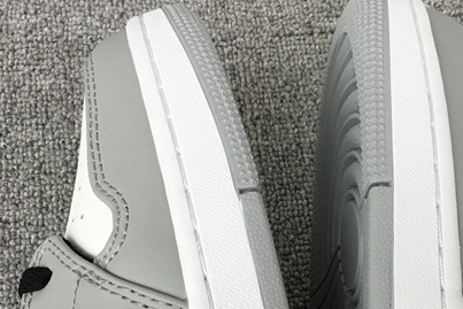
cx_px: 315
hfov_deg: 27.9
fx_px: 926
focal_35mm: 72
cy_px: 250
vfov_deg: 18.8
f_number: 2.4
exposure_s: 1/100
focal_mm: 3.3
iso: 32
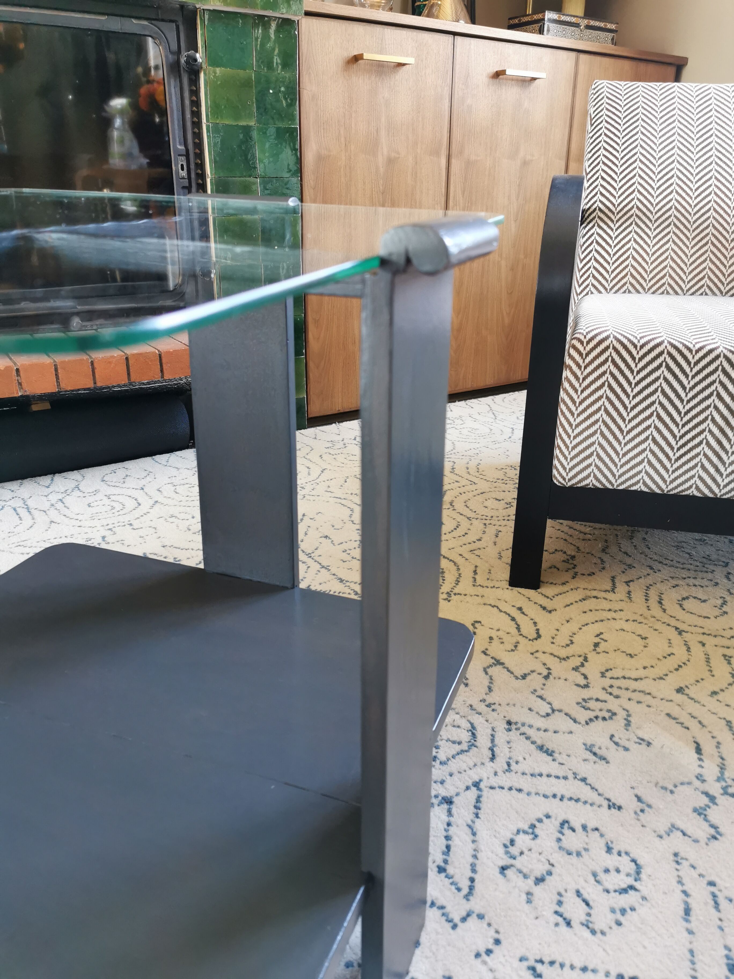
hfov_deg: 51.4
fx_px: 763
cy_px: 490
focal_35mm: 27
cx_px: 367
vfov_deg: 65.3
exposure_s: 1/50
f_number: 1.6
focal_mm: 5.56
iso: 200
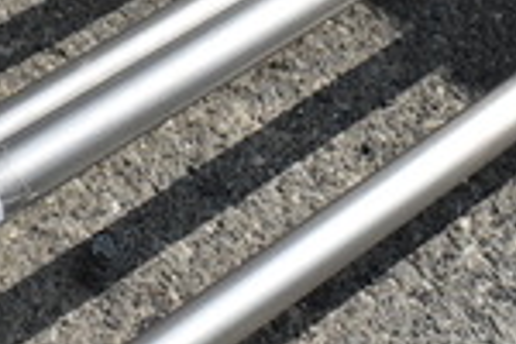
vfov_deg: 11.7
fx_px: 1577
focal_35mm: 110
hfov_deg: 18.6
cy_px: -220
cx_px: 265
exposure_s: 1/800
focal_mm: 18
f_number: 9
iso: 200
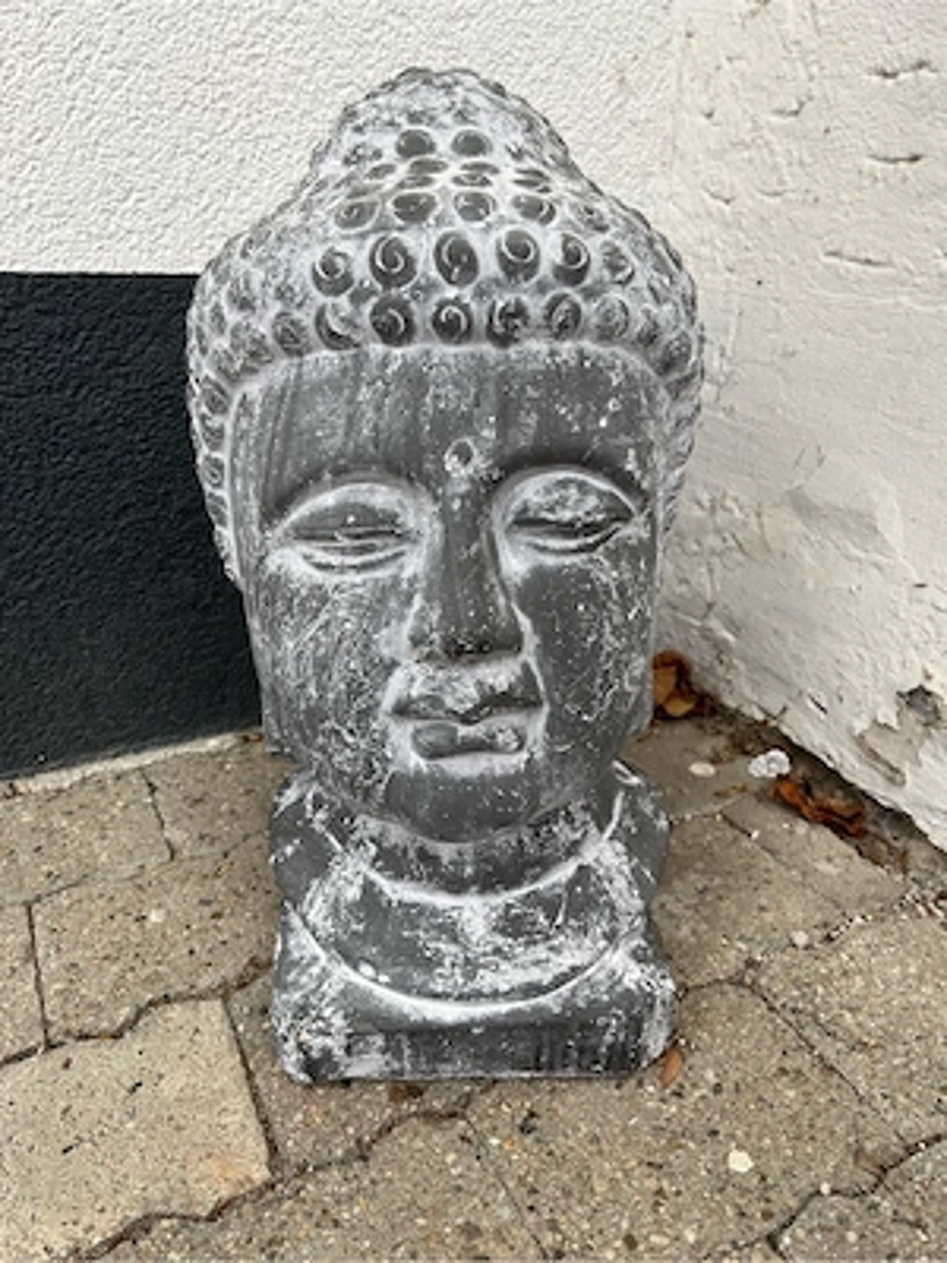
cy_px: 632
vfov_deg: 67.3
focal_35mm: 26
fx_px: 948
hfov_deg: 53.1
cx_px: 474
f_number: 1.6
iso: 40
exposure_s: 1/122
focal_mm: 5.1
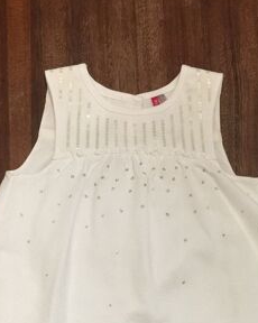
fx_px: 602
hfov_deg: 24.2
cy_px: 313
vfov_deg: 28.4
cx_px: 148
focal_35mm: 63
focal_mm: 4.15
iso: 100
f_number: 2.2
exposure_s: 1/17
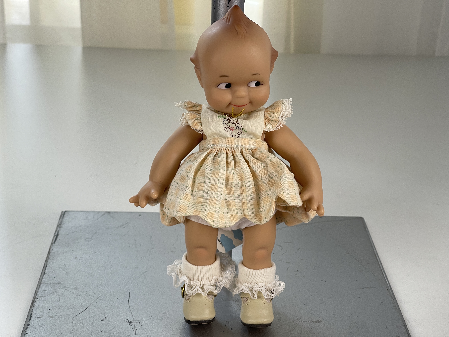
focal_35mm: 64
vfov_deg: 22.9
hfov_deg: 30.3
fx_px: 830
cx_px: 224
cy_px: 168
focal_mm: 7.5
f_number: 2.2
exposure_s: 1/100
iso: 32
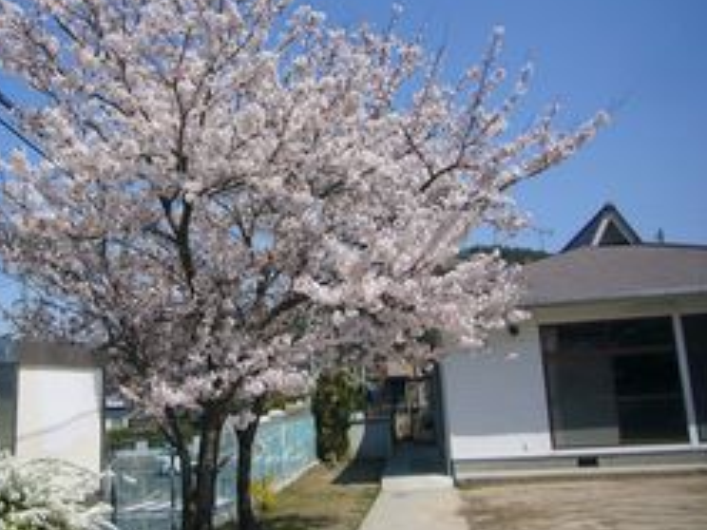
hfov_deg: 45.0
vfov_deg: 35.1
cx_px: 228
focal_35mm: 41
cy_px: 238
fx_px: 837
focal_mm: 4.7
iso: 80
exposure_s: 1/500
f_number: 5.6
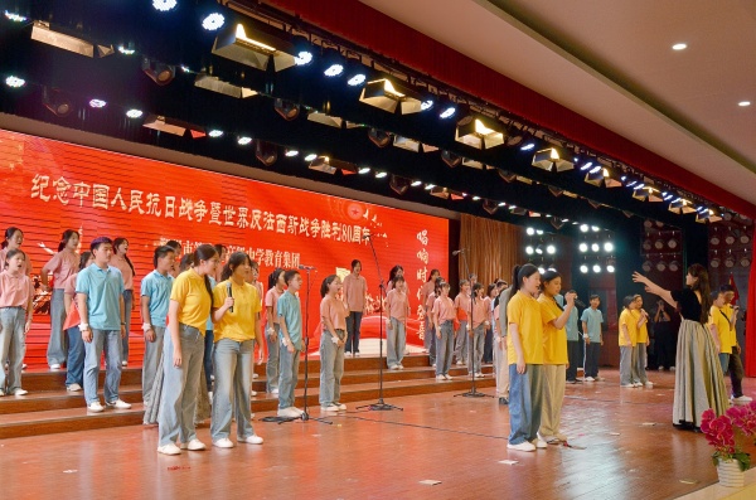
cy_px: 250
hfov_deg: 53.2
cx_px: 378
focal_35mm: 36
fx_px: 754
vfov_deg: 36.7
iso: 1000
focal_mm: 24
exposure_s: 1/250
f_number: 8
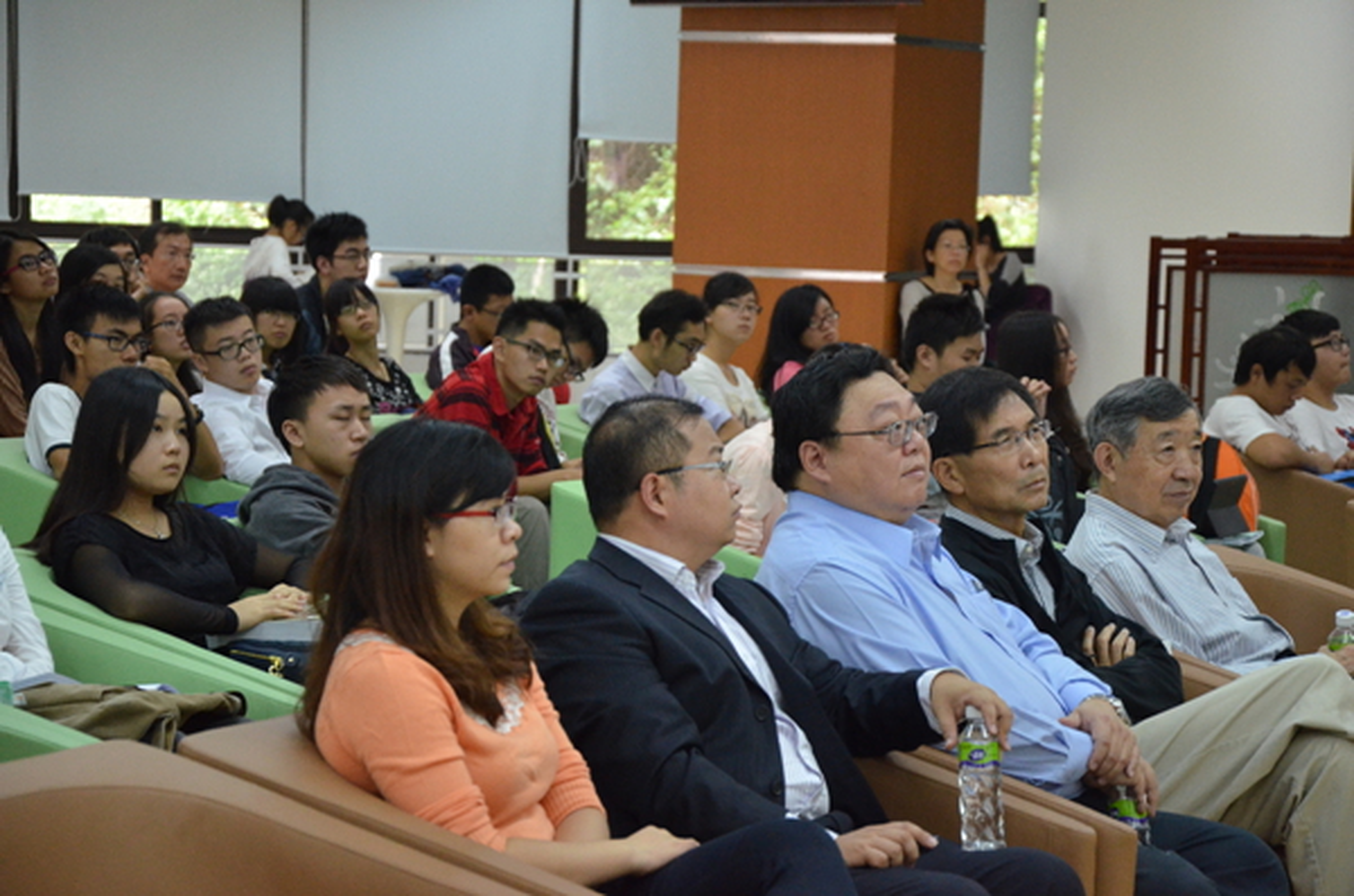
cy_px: 448
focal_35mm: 120
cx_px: 677
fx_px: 4503
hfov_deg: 17.1
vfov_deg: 11.4
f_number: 5.3
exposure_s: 1/80
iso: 2500
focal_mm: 80
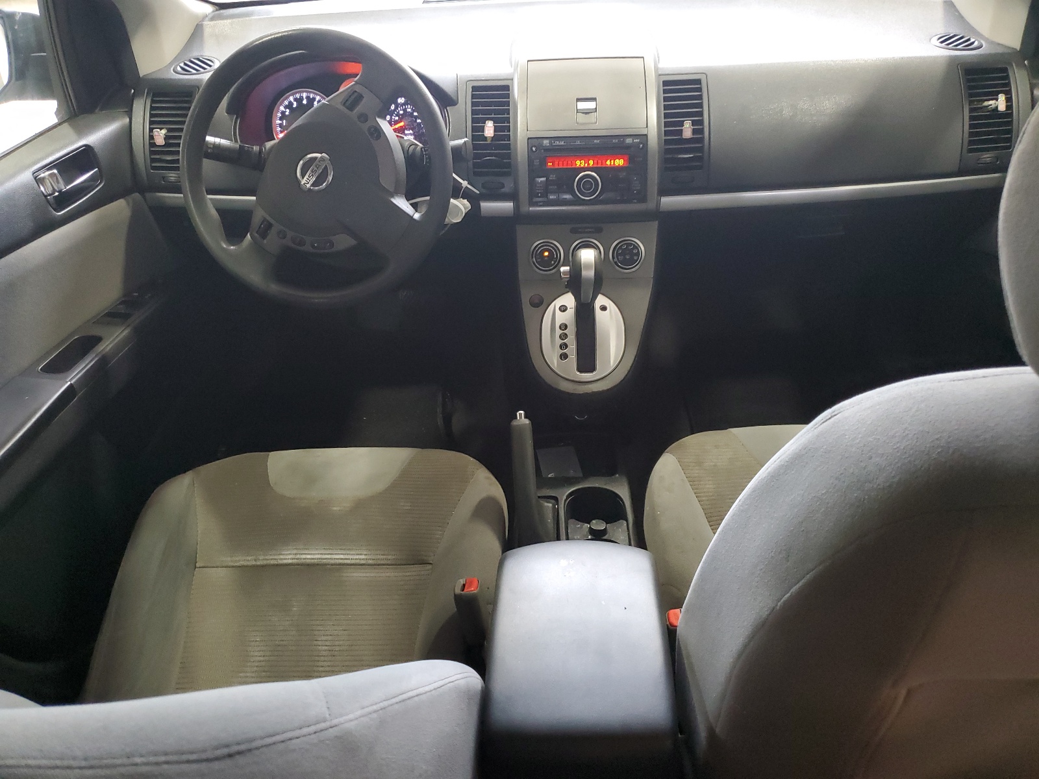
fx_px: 780
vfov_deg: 53.1
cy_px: 390
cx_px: 520
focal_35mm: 26
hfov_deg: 67.3
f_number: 1.5
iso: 310
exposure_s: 1/30
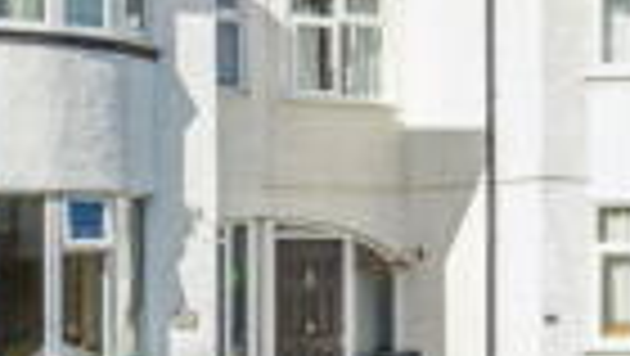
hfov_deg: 20.3
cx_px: 576
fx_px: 1722
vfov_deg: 11.8
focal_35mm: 103
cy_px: 164
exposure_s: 1/2000
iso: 640
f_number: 6.3
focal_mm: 29
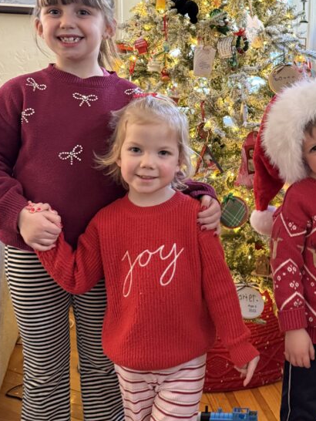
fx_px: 547
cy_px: 139
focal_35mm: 45
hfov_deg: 31.4
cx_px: 251
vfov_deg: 41.5
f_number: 1.78
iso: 640
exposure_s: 1/40
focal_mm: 6.76
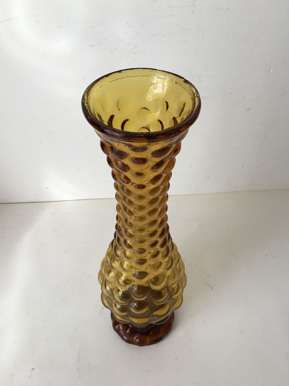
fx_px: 356
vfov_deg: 56.8
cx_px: 141
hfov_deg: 44.2
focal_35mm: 32
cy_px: 191
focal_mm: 3.3
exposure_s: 1/50
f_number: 2.4
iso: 32
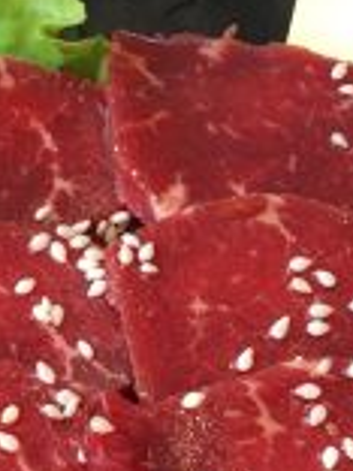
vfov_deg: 15.1
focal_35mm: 130
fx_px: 1768
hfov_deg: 11.2
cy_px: 314
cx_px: -62
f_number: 2.2
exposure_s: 1/33
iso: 32
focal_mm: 4.15
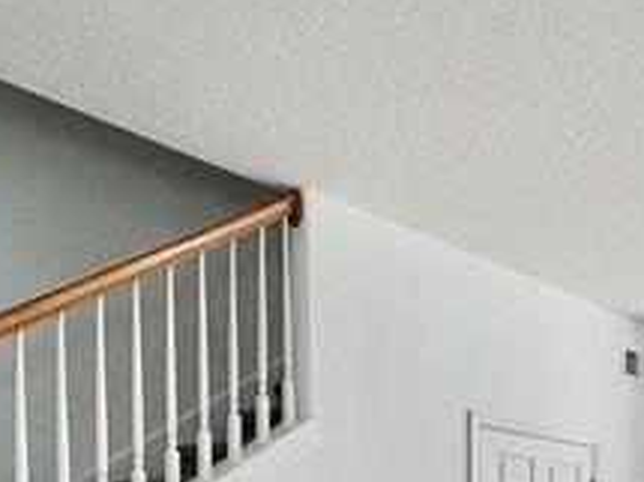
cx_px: 732
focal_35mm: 46
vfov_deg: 27.0
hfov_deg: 34.7
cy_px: 611
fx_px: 855
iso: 50
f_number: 2.2
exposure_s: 1/225
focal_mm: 2.22
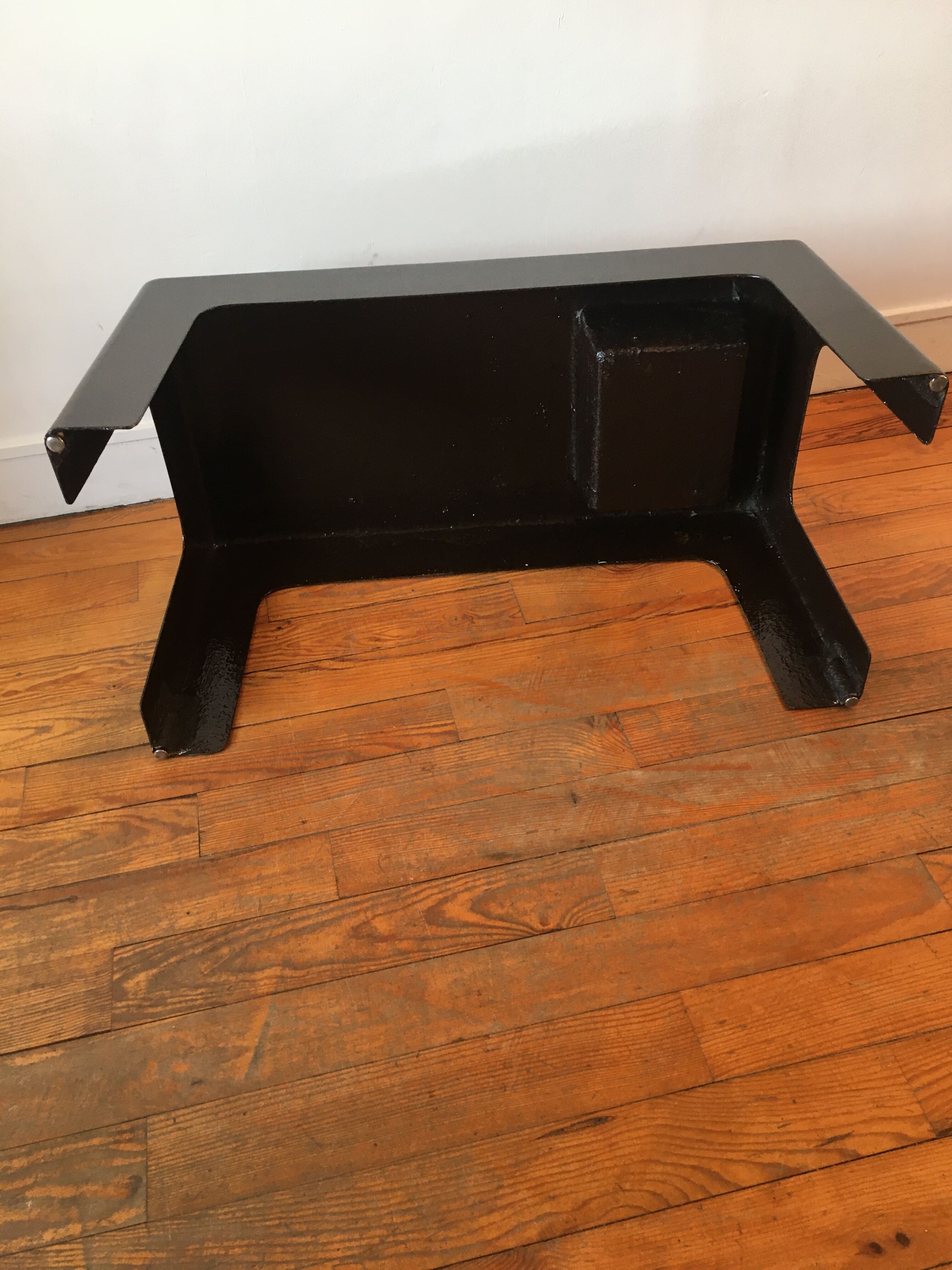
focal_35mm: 29
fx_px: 1063
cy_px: 635
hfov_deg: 48.2
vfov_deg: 61.7
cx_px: 476
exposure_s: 1/33
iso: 50
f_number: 2.2
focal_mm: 4.15
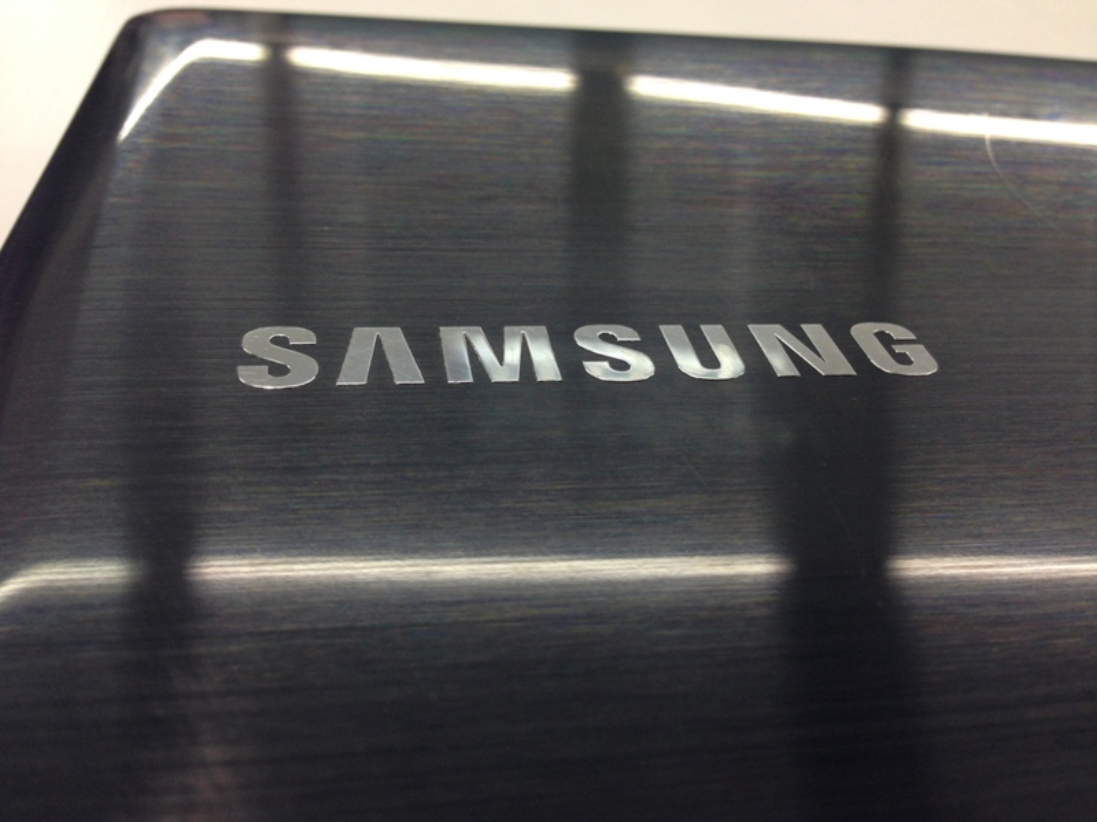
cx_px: 548
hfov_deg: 55.4
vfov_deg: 42.9
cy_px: 411
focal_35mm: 33
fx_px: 1046
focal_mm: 4.12
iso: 80
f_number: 2.4
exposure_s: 1/20
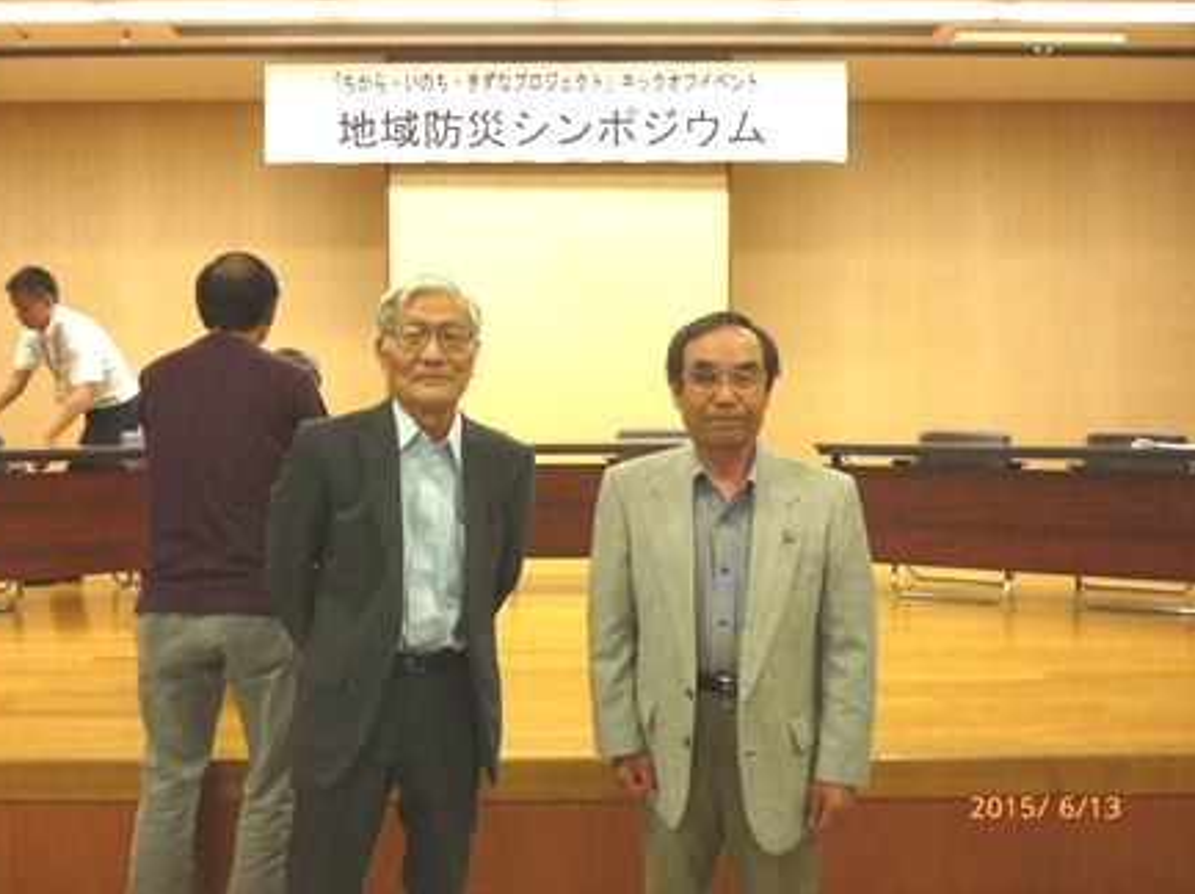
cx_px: 580
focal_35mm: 29
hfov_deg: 61.7
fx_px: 1000
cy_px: 436
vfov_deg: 48.2
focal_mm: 5
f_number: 3.1
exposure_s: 1/60
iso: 250
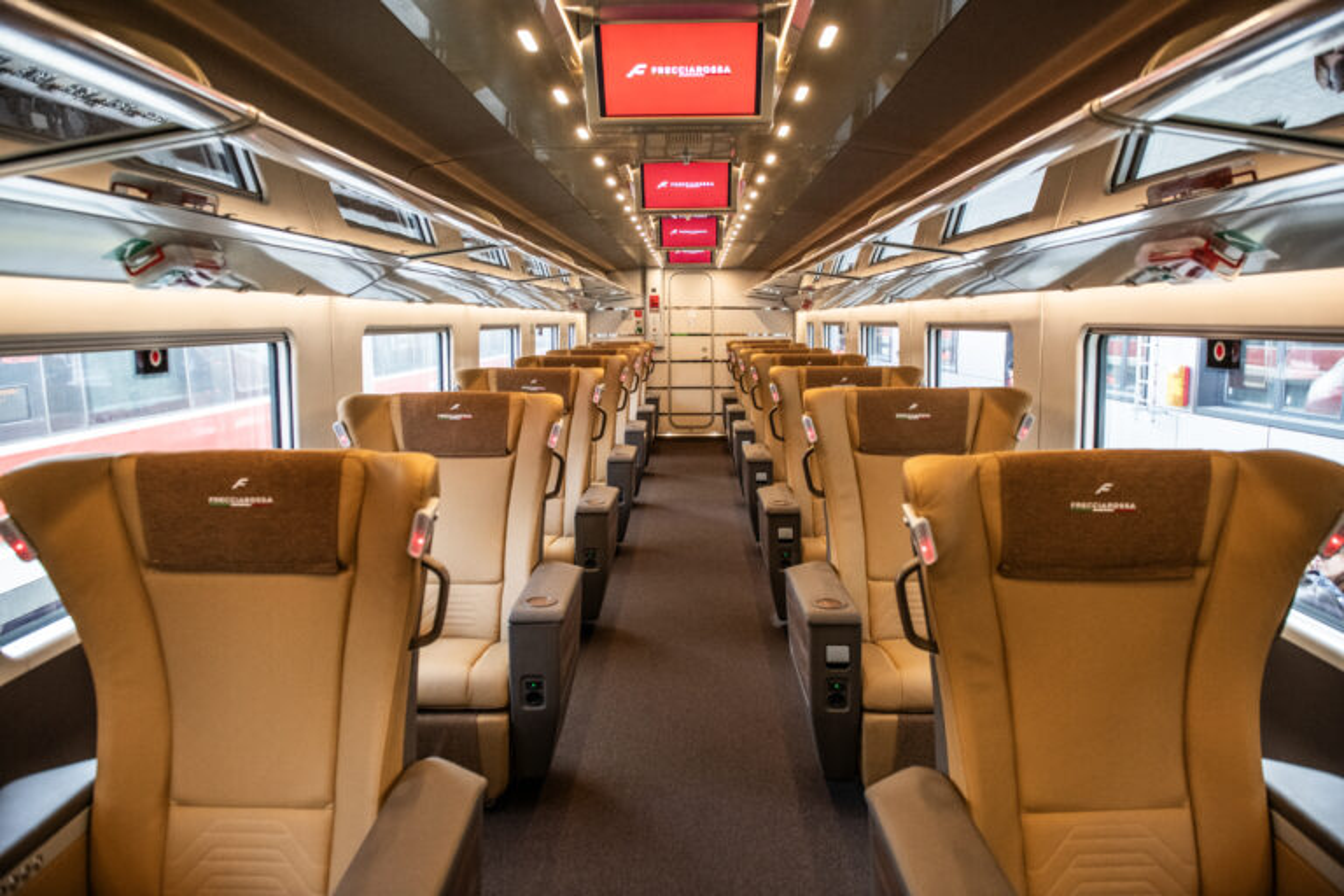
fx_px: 896
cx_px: 672
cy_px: 448
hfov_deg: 73.7
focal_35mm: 24
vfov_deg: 53.1
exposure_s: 1/200
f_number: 5
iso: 1600
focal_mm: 24
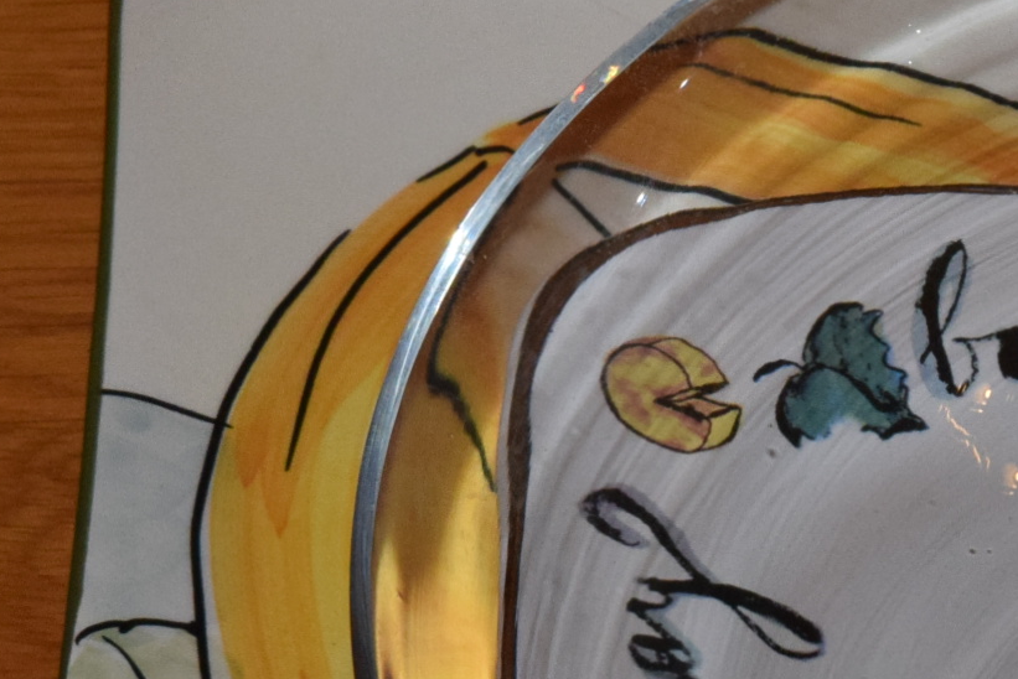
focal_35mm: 301
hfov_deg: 6.7
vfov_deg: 4.6
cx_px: 1539
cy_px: 859
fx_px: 8509
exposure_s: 1/100
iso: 1600
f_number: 13
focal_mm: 55
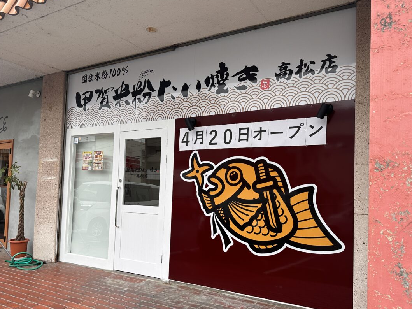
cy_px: 175
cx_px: 209
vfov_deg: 48.1
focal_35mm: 29
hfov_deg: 61.7
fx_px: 345
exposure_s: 1/1009
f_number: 1.78
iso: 80
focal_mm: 6.86
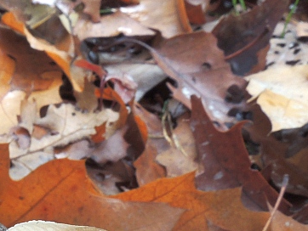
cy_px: 292
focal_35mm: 99
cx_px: -24
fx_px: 881
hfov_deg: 19.1
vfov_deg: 14.4
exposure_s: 1/15
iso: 100
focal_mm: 6.2
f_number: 8.1
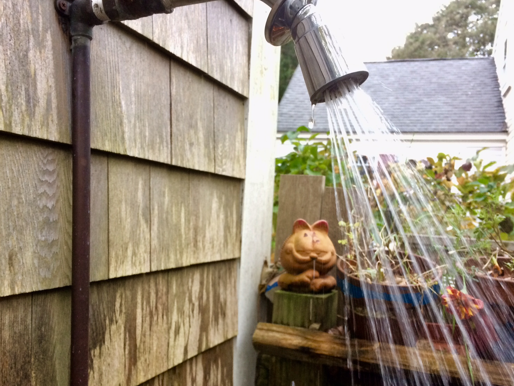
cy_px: 210
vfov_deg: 44.1
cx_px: 276
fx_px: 475
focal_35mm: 32
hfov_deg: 56.8
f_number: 2.2
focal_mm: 4.15
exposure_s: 1/30
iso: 64
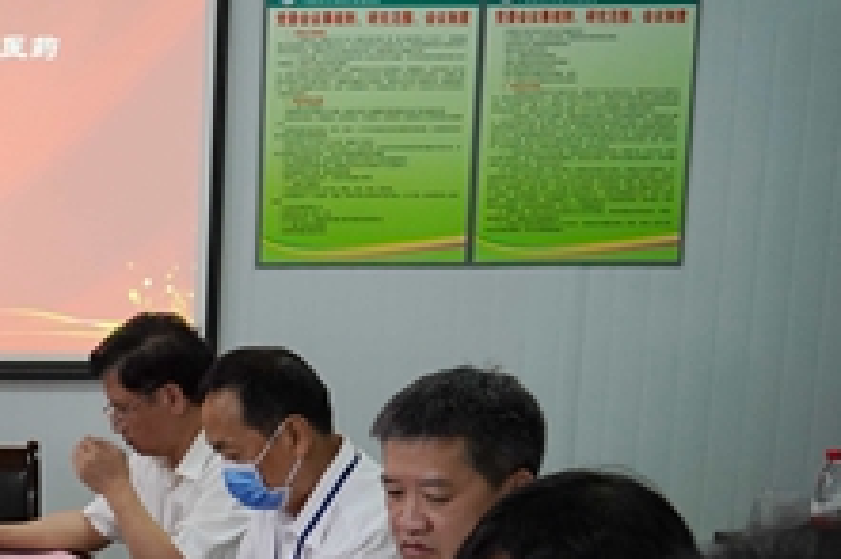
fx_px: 1774
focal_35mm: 76
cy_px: 553
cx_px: -175
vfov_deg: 17.5
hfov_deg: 24.2
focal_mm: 24
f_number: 4
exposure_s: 1/100
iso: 2000
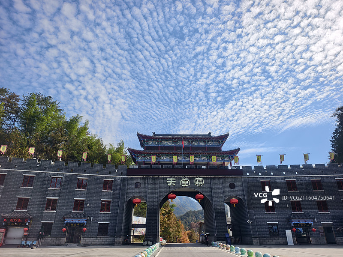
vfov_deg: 58.9
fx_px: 228
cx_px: 172
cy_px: 128
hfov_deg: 73.9
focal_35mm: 23
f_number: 1.57
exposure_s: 1/2674
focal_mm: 6.54
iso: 72
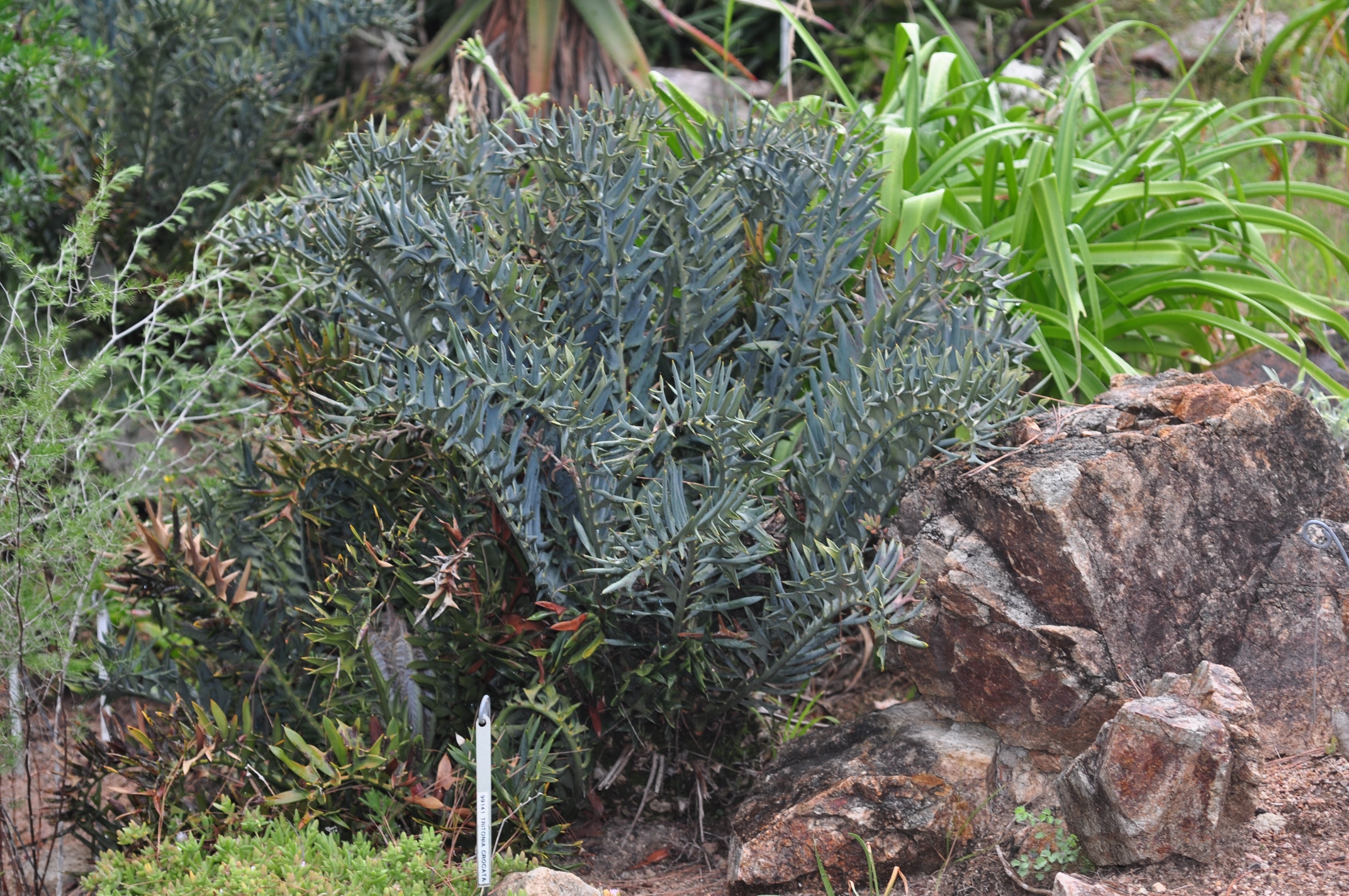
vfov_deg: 15.2
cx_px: 674
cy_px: 448
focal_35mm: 90
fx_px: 3368
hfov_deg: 22.6
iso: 200
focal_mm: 60
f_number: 4
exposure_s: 1/60
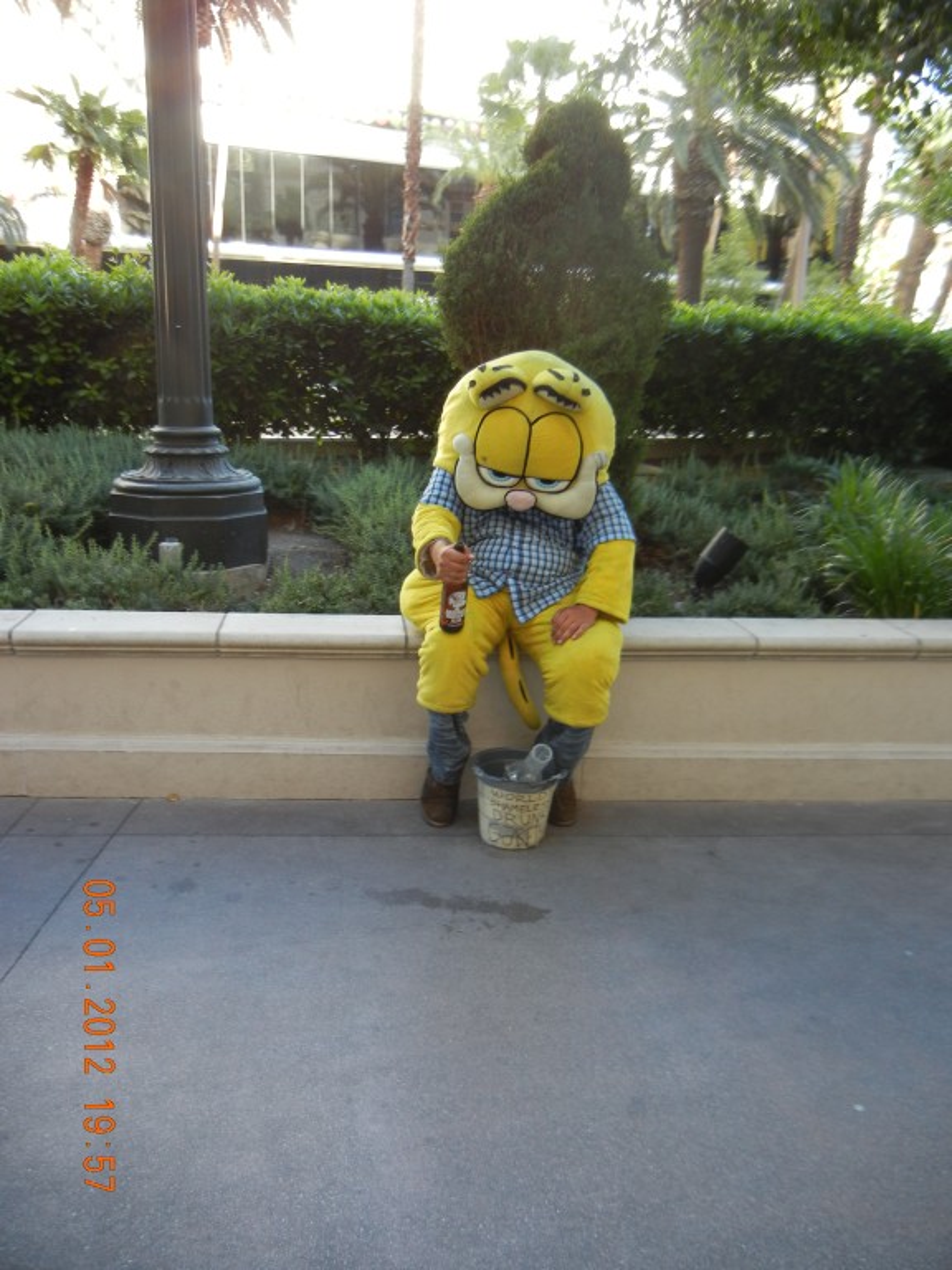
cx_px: 476
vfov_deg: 60.0
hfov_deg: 46.8
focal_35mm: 30
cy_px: 635
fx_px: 1100
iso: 160
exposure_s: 1/64.3
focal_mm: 5.4
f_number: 3.5
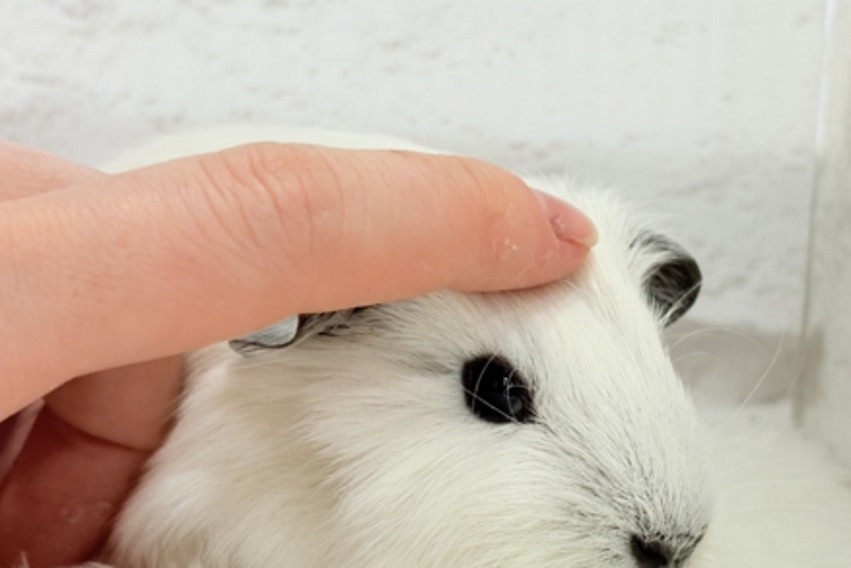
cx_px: 600
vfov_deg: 17.3
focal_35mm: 79
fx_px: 1867
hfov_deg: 25.5
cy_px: 313
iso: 80
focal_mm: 5.96
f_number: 1.6
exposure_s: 1/100
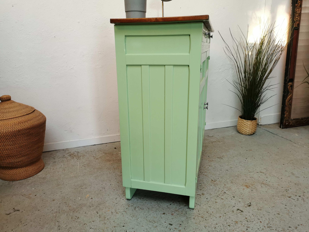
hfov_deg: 65.3
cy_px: 116
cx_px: 154
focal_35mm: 27
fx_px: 241
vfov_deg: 51.4
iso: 160
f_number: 1.8
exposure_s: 1/100
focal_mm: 5.58
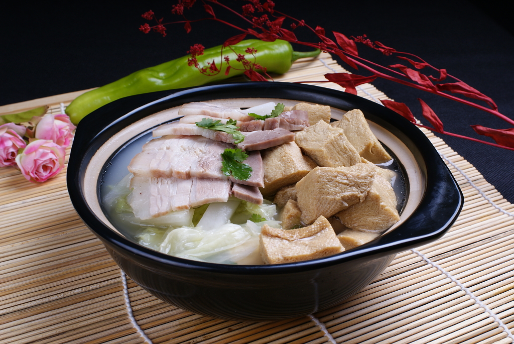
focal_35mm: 45
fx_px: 643
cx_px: 257
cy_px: 172
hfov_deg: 43.6
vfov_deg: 29.9
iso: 100
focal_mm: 30
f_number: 14
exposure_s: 1/160
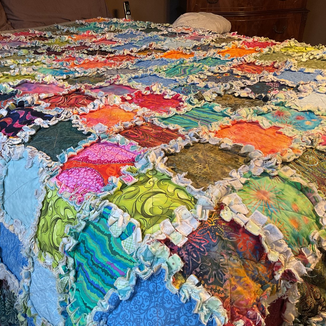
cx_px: 117
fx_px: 373
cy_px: 163
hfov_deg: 46.7
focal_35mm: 35
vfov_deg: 47.2
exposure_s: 1/60
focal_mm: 3
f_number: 1.8
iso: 125
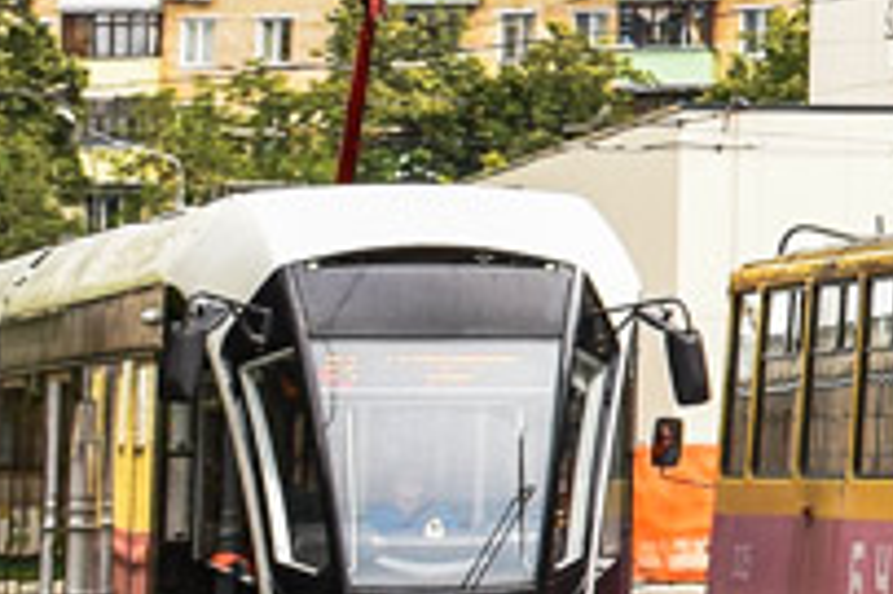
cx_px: 2287
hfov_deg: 6.8
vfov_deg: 4.8
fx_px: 7039
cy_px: -211
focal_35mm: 284
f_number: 5.6
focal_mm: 32
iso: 400
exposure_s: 1/500
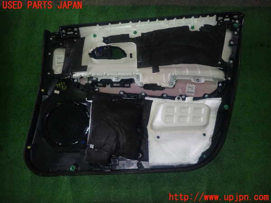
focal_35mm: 25
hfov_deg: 69.4
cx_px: 136
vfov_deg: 54.9
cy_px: 102
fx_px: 196
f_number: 5.6
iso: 800
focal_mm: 4.5
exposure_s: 1/30
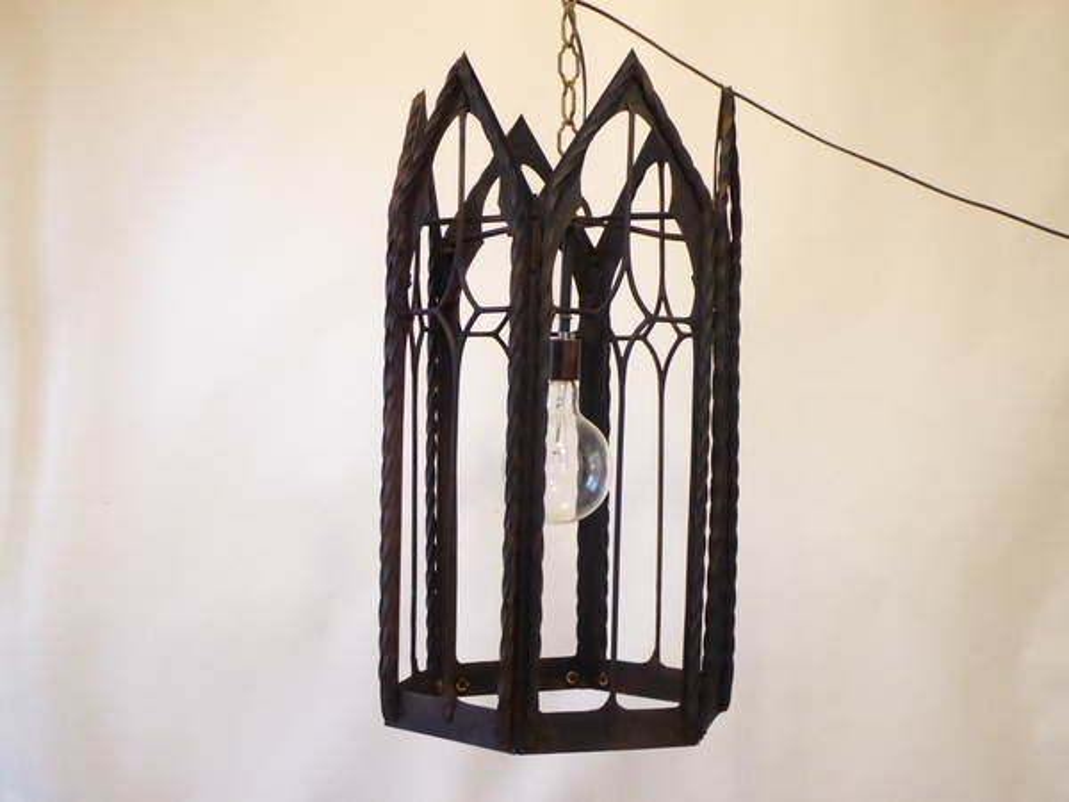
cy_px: 401
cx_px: 534
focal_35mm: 60
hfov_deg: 32.2
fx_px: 1853
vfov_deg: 24.4
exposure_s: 1/40
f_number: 4.2
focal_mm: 10.3
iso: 800
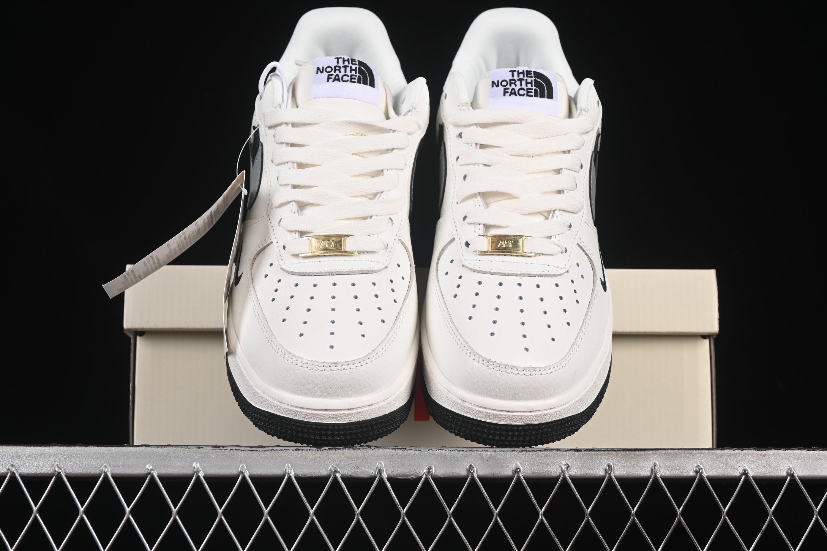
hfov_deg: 27.0
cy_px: 276
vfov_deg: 18.2
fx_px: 1723
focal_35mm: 75
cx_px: 414
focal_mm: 50
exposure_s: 1/80
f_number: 8
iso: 160
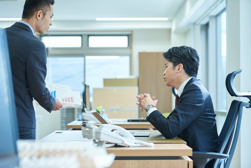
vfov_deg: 16.7
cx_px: 126
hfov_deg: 24.8
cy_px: 84
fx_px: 572
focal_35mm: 82
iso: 250
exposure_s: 1/320
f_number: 2.8
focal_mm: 82
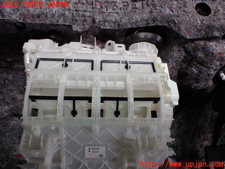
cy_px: 84
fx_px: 195
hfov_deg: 60.0
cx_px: 112
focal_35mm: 30
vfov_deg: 46.8
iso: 160
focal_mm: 5.4
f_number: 2.3
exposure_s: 1/125
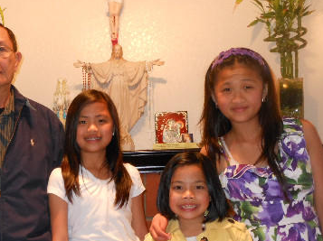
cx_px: 44
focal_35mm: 70
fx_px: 653
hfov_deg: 27.0
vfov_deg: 20.7
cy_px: 197
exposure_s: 1/30
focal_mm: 6.9
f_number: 4.3
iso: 320
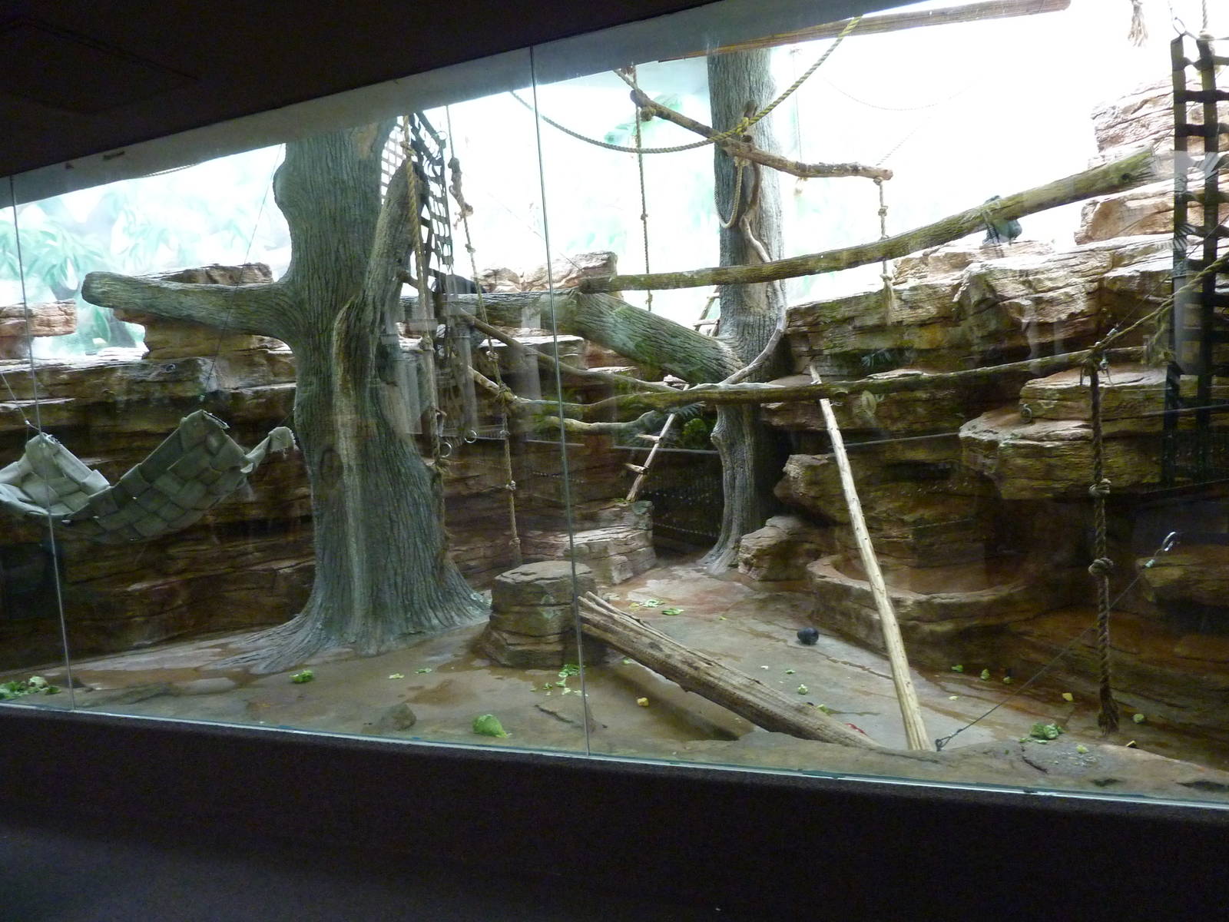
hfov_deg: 69.4
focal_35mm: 25
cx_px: 614
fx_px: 888
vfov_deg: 54.9
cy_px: 461
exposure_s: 1/40
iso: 400
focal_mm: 4.1
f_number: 3.3
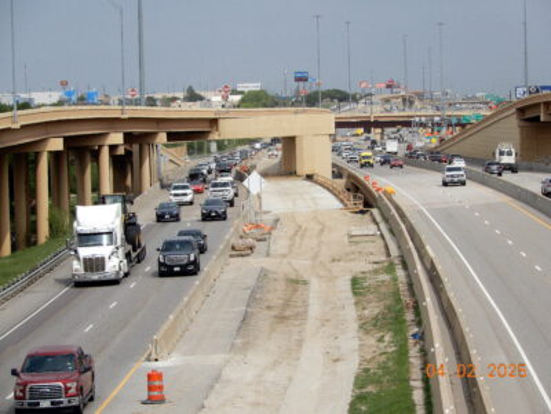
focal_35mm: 165
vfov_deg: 9.0
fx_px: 2626
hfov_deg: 12.0
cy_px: 207
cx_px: 276
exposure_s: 1/800
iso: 80
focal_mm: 29.4
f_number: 5.6
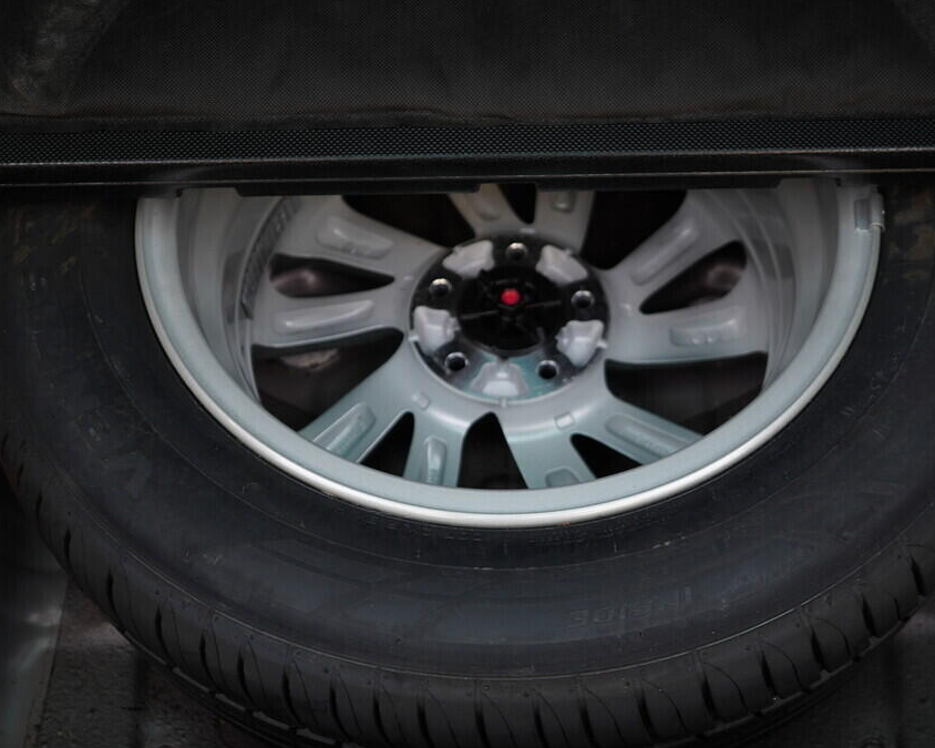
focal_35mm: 41
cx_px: 500
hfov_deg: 44.8
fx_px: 1134
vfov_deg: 36.5
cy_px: 376
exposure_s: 1/40
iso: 200
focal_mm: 24
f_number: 2.8
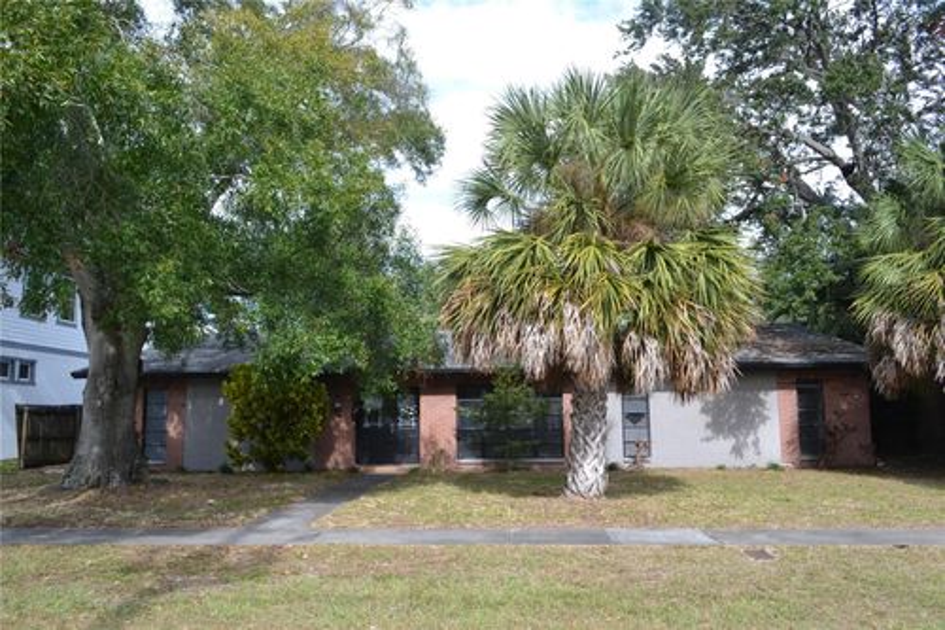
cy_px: 315
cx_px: 472
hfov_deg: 67.4
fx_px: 708
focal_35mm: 27
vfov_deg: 47.9
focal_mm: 18
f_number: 13
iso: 1600
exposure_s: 1/640
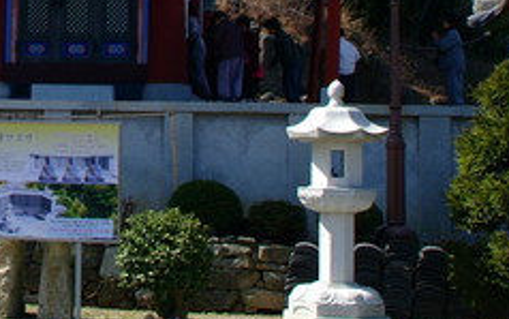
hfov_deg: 21.4
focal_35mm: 90
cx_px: -97
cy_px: 13
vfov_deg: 14.3
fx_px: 1249
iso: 200
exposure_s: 1/180
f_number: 9.5
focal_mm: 20
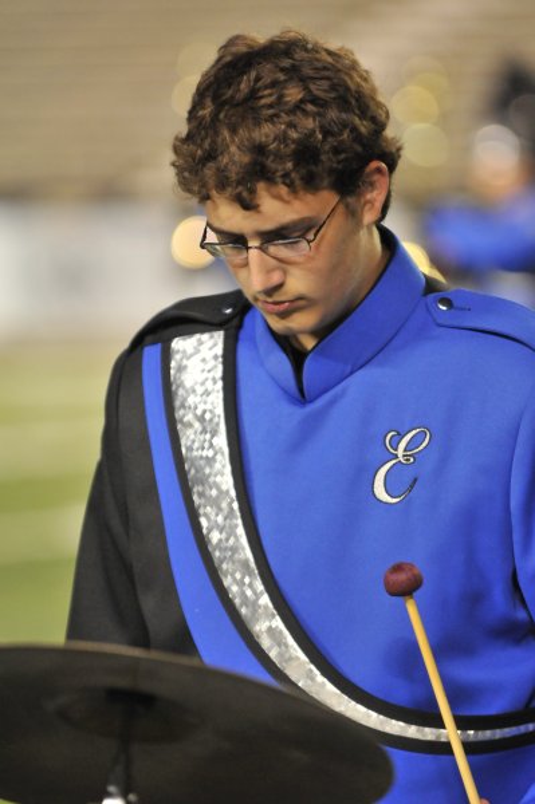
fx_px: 6699
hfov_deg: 4.6
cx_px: 268
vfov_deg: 6.9
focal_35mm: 300
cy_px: 402
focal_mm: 200
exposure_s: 1/320
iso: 1600
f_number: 2.8
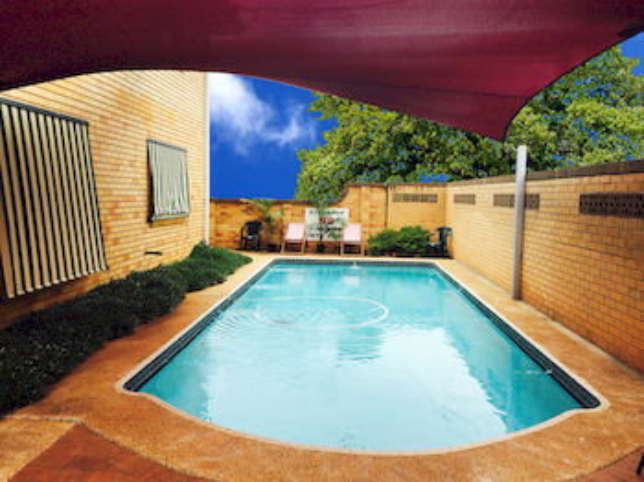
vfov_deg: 48.2
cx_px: 322
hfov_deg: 61.7
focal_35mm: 29
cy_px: 241
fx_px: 539
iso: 32
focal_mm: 4.15
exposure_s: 1/1014
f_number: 2.2
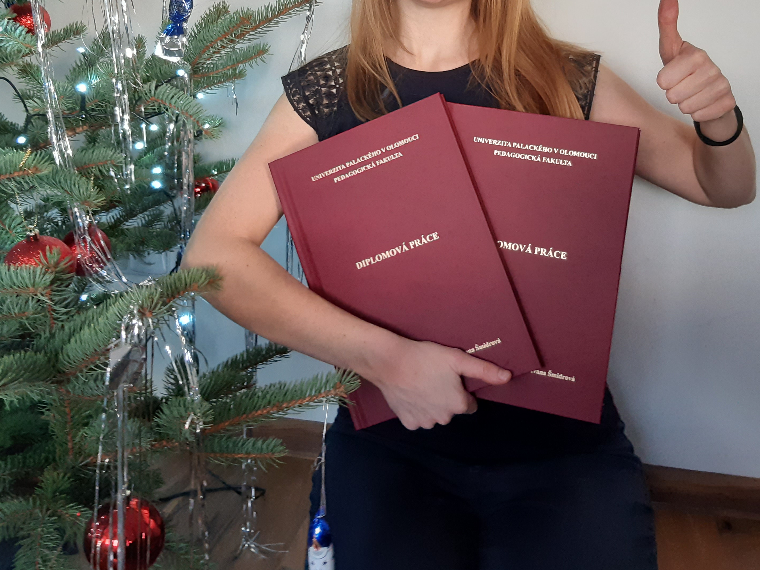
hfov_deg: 44.8
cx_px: 398
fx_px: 922
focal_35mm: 42
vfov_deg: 33.3
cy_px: 113
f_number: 1.7
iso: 200
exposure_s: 1/33
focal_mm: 3.92
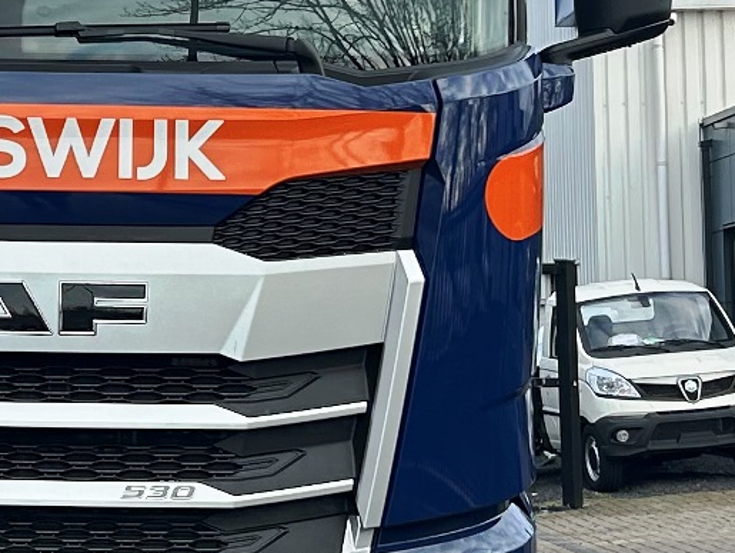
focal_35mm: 122
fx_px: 2592
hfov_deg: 15.9
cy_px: 201
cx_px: 51
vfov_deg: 12.2
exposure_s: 1/1553
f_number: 1.5
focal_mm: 5.7
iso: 50
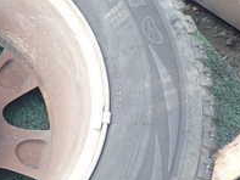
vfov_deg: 19.3
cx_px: -71
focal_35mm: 76
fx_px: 527
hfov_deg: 22.9
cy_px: 126
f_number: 2
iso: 125
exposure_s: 1/60
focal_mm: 4.5
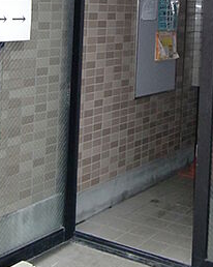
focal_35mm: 75
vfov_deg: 24.4
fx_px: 592
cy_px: 5
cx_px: 151
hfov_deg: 20.3
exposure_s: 1/60
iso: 320
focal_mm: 5.8
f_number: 2.7
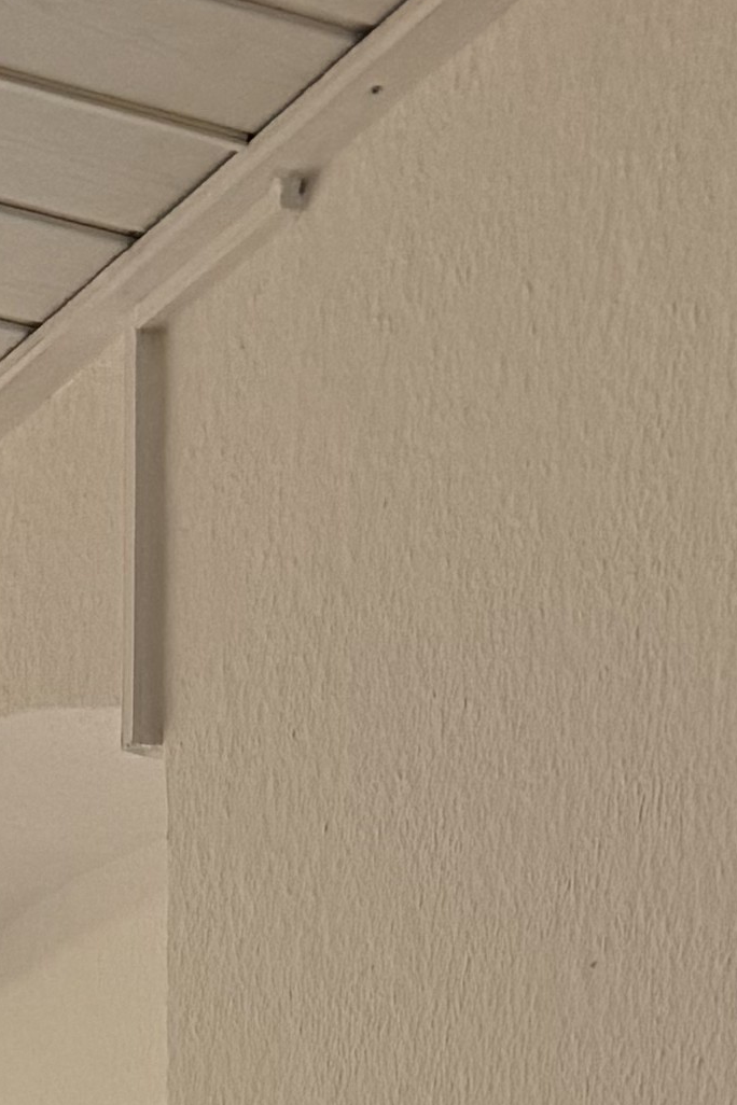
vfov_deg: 11.3
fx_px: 4268
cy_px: 2961
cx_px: -440
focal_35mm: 139
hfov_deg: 9.5
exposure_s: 1/100
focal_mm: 6.76
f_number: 1.78
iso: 200
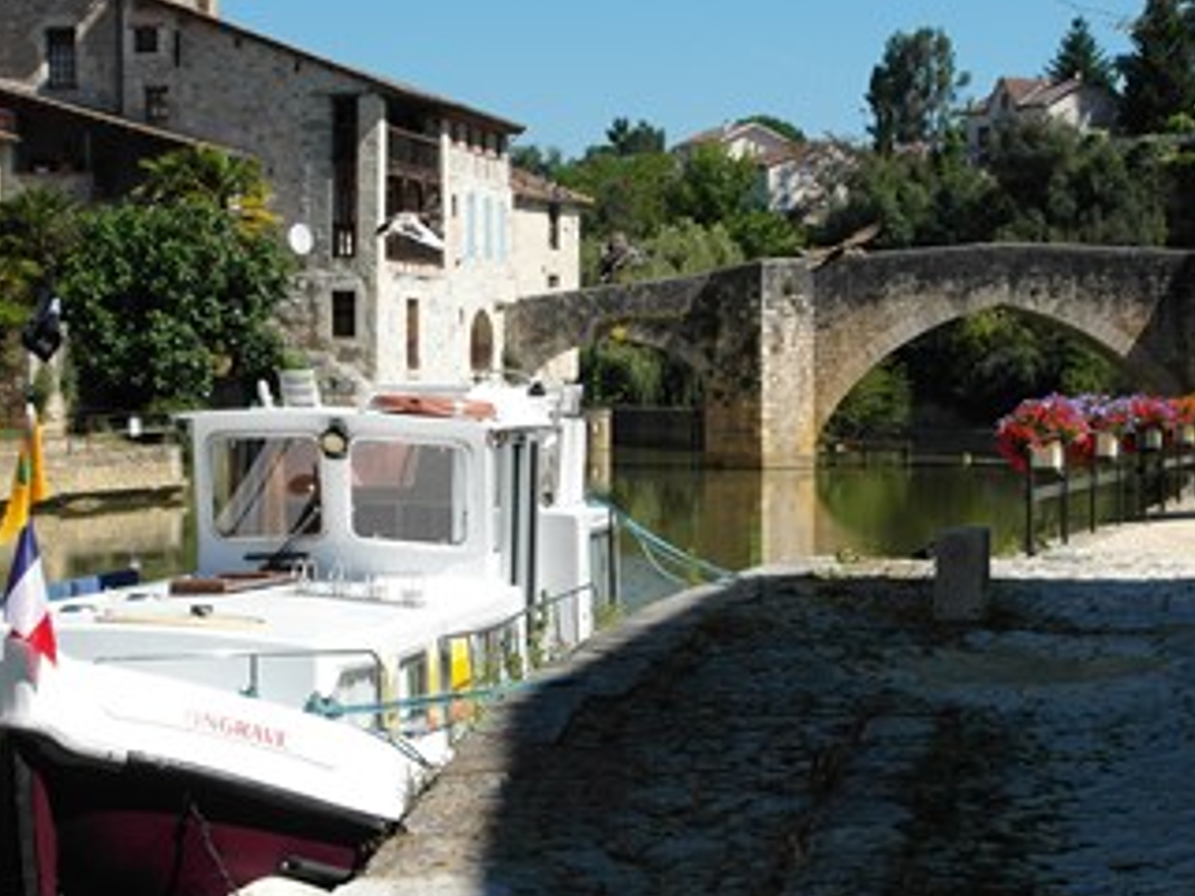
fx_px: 3452
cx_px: 549
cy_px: 435
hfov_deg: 19.6
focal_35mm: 100
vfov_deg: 14.8
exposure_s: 1/1000
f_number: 4
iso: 100
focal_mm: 11.4
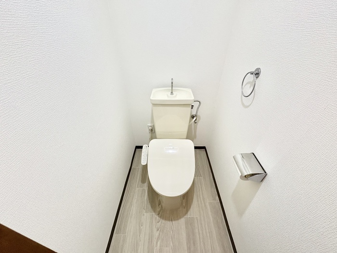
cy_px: 126
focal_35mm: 14
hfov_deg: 102.1
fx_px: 136
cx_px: 168
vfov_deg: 85.7
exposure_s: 1/60
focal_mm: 2.22
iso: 250
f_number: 2.2
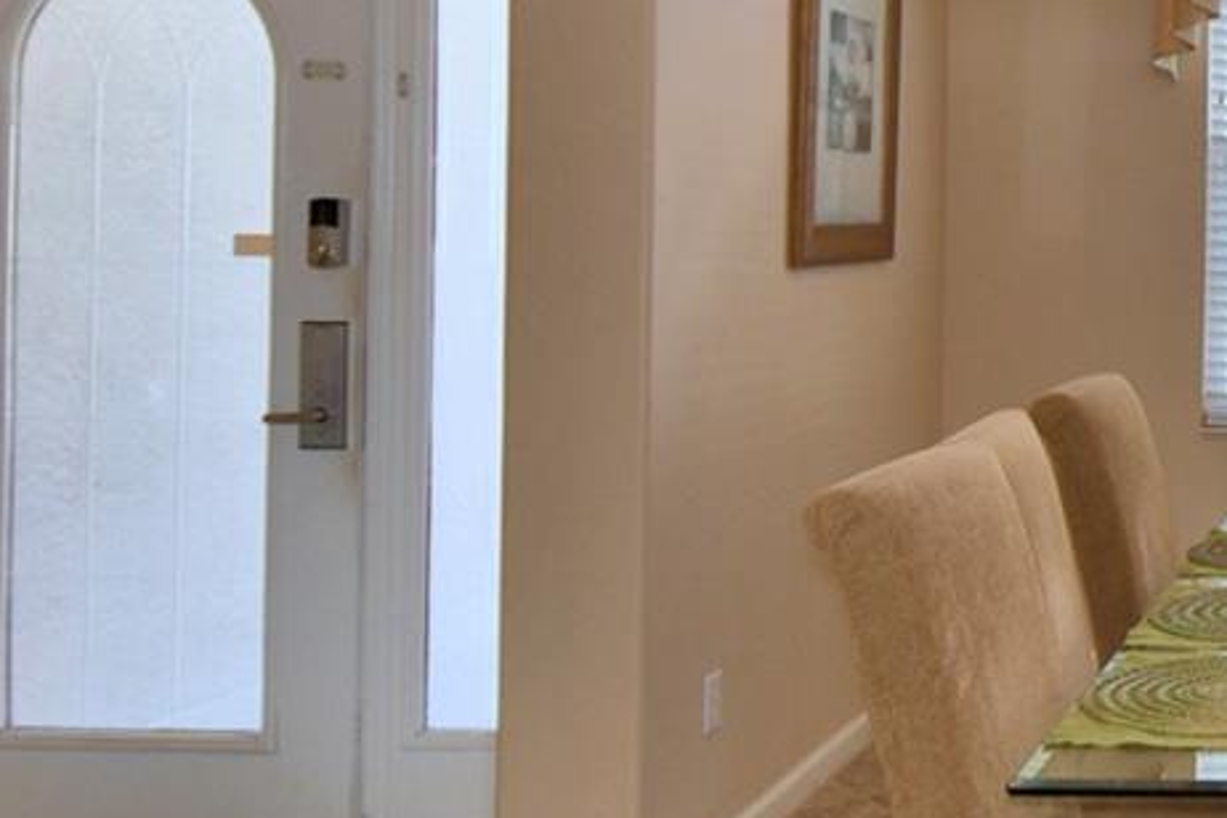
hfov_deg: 30.8
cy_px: 181
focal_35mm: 52
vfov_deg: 25.6
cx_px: 1551
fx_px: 1772
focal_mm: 10
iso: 125
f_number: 4.5
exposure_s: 1/60
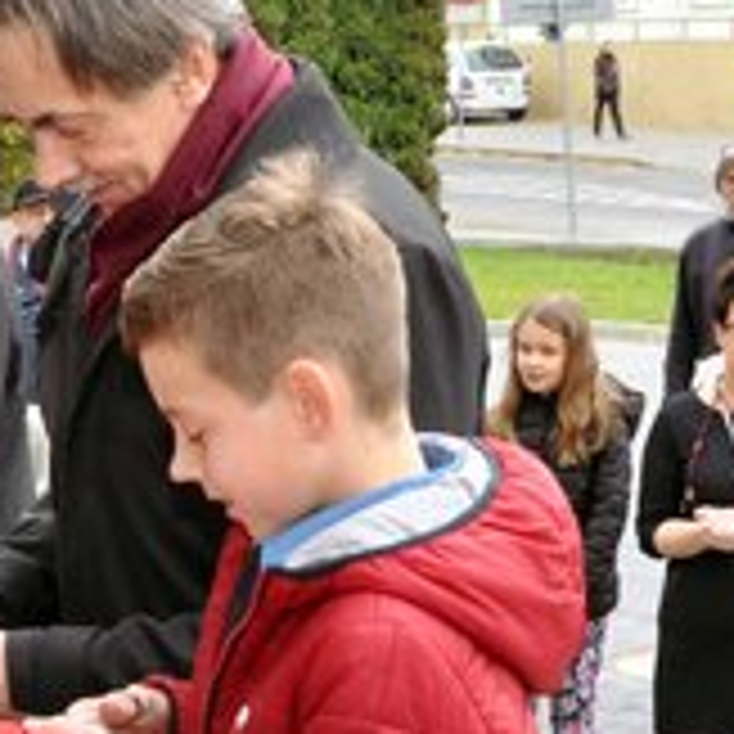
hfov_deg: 13.7
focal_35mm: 127
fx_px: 3039
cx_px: 243
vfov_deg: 13.7
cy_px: 500
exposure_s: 1/80
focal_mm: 25
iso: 800
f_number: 13
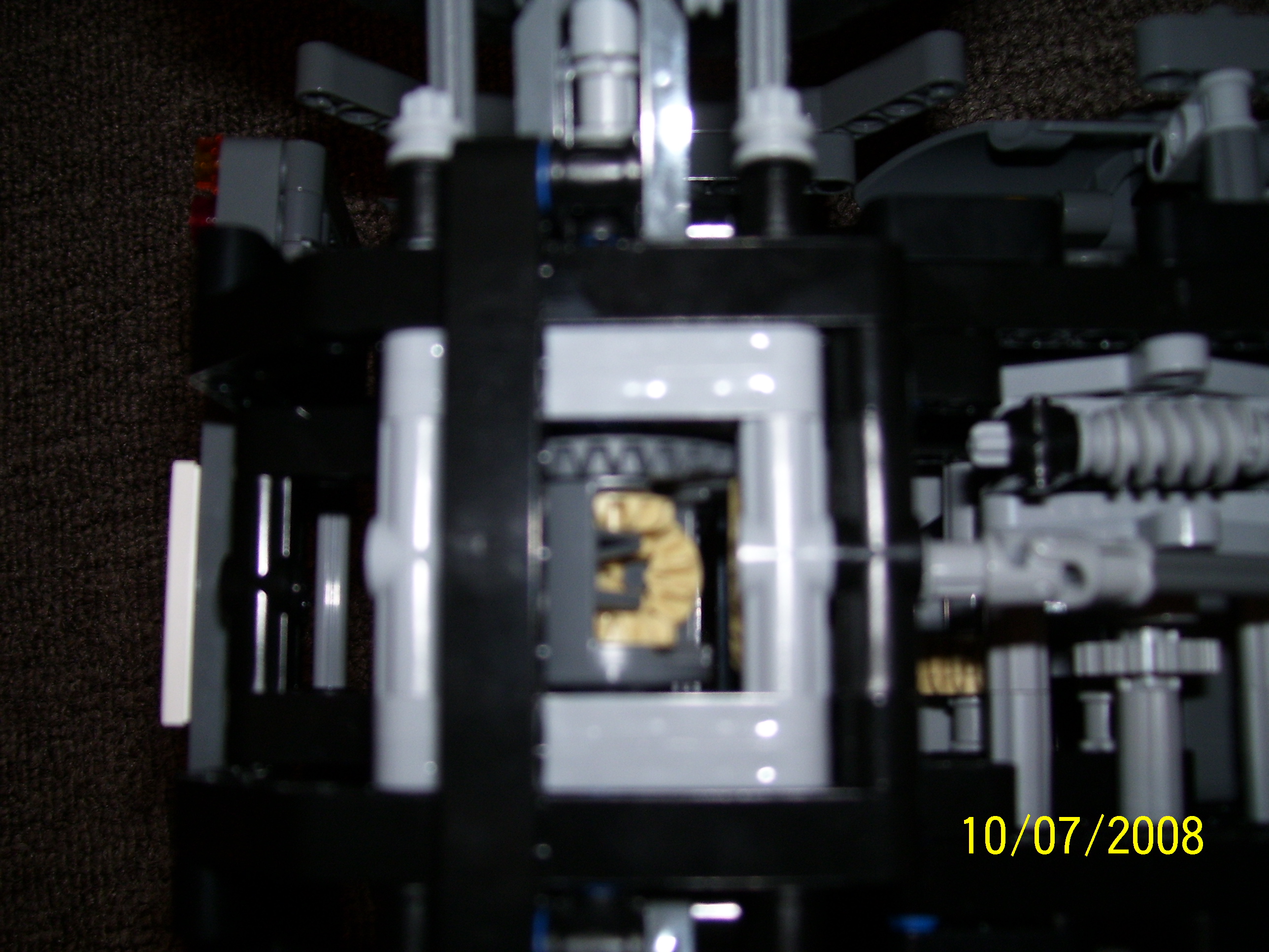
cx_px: 634
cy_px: 476
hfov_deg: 50.1
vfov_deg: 38.7
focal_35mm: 37
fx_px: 1356
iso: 80
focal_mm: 6
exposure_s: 1/60
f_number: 2.7
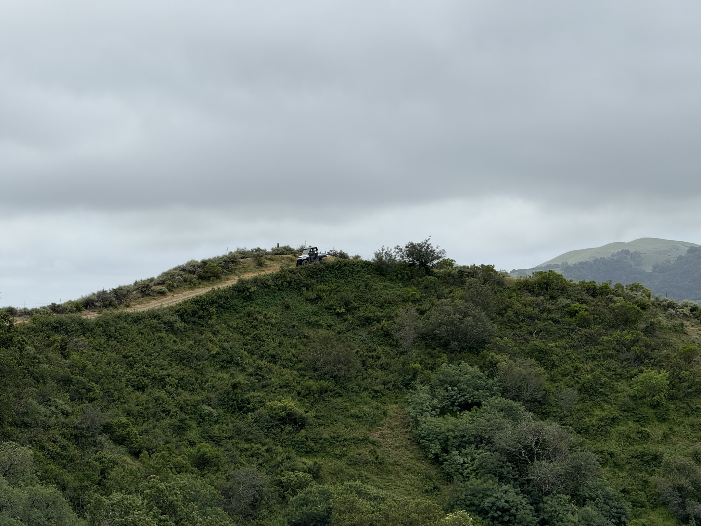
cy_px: 263
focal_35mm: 120
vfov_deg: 12.3
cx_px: 350
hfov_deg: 16.4
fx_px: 2430
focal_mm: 15.66
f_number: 2.8
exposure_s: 1/2146
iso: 50
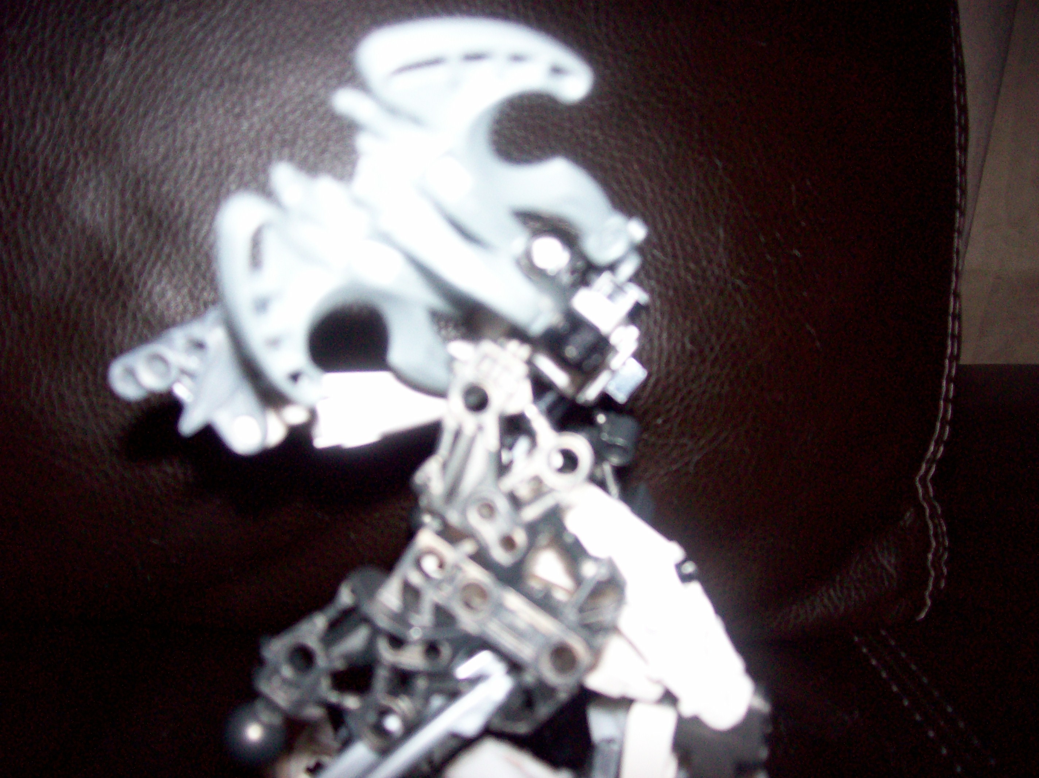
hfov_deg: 51.4
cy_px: 389
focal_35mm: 36
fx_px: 1080
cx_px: 520
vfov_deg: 39.6
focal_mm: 6
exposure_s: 1/64
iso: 140
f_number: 2.7
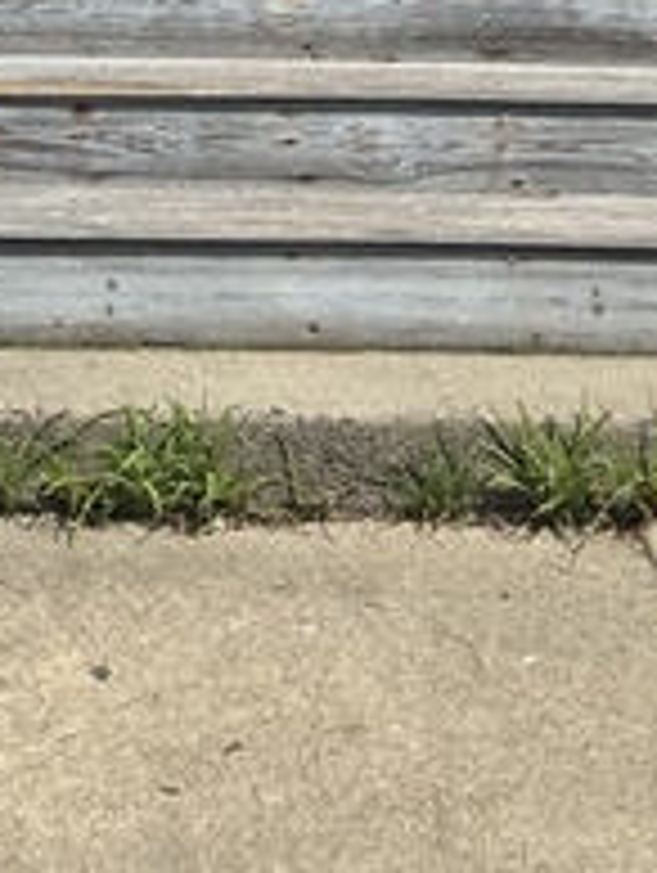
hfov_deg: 15.6
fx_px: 2399
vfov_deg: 18.0
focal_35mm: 95
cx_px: 364
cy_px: -495
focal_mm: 6.76
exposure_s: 1/4950
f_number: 1.78
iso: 80
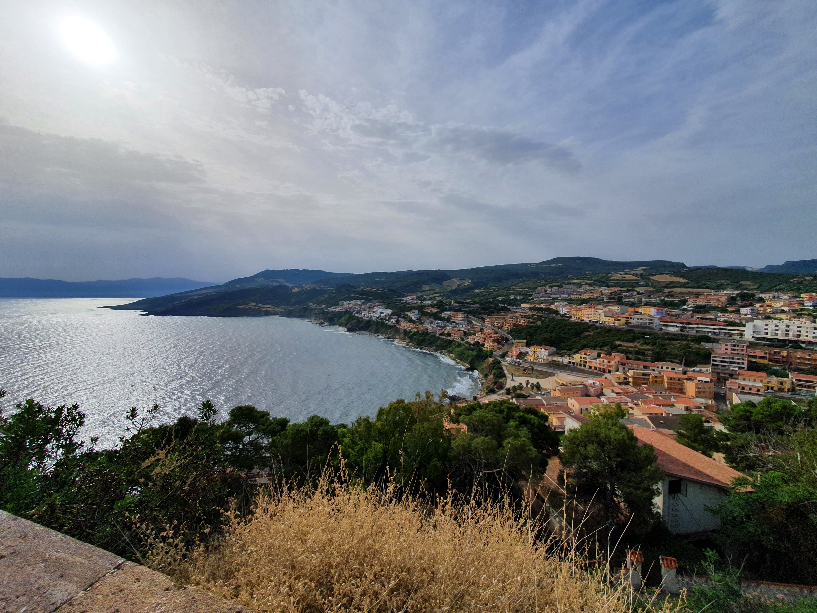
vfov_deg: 89.9
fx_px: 307
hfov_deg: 106.2
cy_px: 306
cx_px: 408
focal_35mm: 13
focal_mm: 1.8
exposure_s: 1/3304
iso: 50
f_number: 2.2
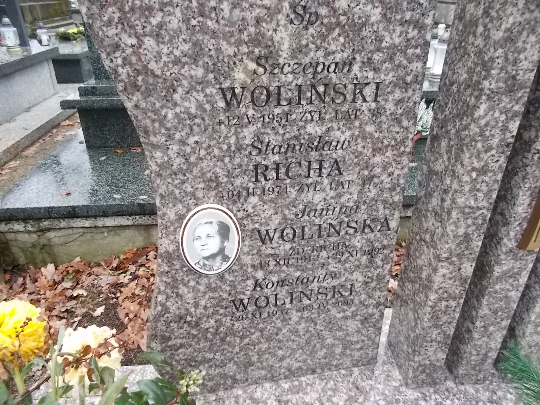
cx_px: 270
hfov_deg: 67.3
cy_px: 202
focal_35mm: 26
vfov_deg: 53.1
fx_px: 406
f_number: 3.2
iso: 400
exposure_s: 1/250
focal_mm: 4.6
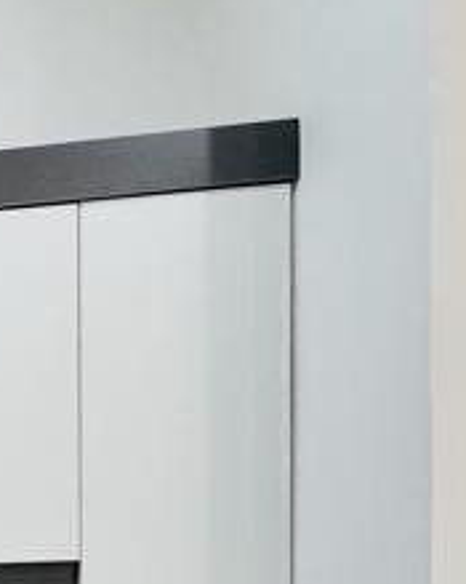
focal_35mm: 64
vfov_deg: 26.8
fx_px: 1104
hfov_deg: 16.1
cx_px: -551
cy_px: 669
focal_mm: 2.22
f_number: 2.2
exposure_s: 1/50
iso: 250
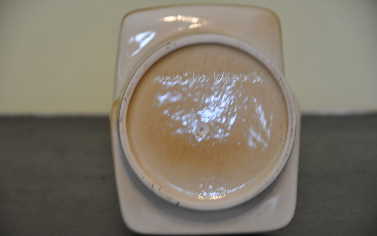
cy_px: 125
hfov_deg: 13.0
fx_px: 1649
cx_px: 188
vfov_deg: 8.2
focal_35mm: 161
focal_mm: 105
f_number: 5.6
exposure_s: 1/15
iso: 1600
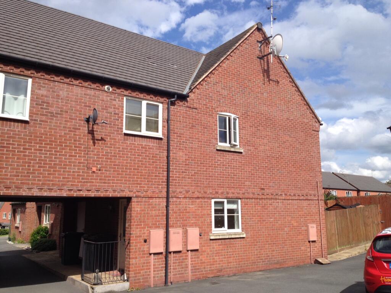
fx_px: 395
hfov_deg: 52.6
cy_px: 146
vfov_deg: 40.7
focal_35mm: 35
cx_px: 196
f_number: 2.4
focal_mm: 4.28
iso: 50
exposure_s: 1/2045
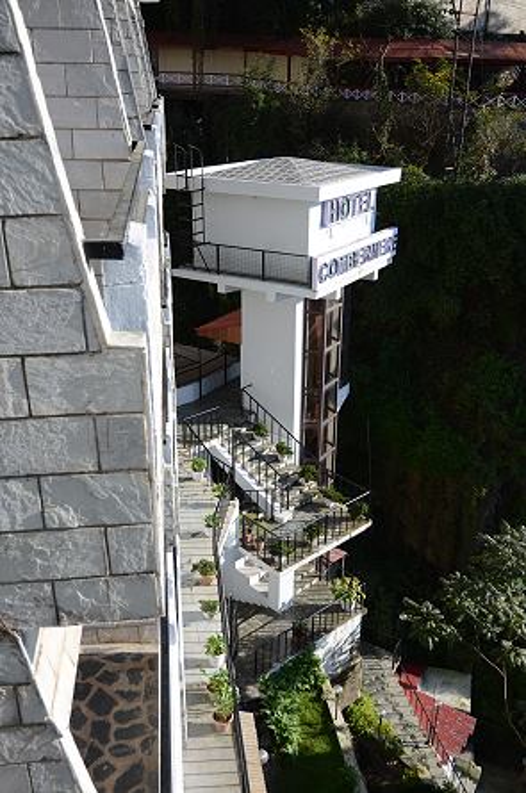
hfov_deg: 39.8
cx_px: 263
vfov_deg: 57.3
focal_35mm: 33
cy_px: 396
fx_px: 726
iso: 200
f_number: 6.3
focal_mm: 22
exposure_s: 1/500
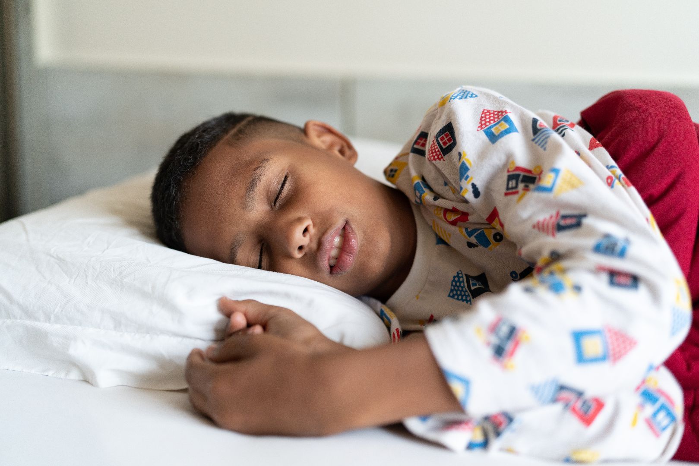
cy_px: 233
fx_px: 971
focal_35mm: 50
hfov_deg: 39.6
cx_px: 350
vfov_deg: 27.0
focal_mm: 50
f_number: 1.4
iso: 800
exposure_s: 1/800
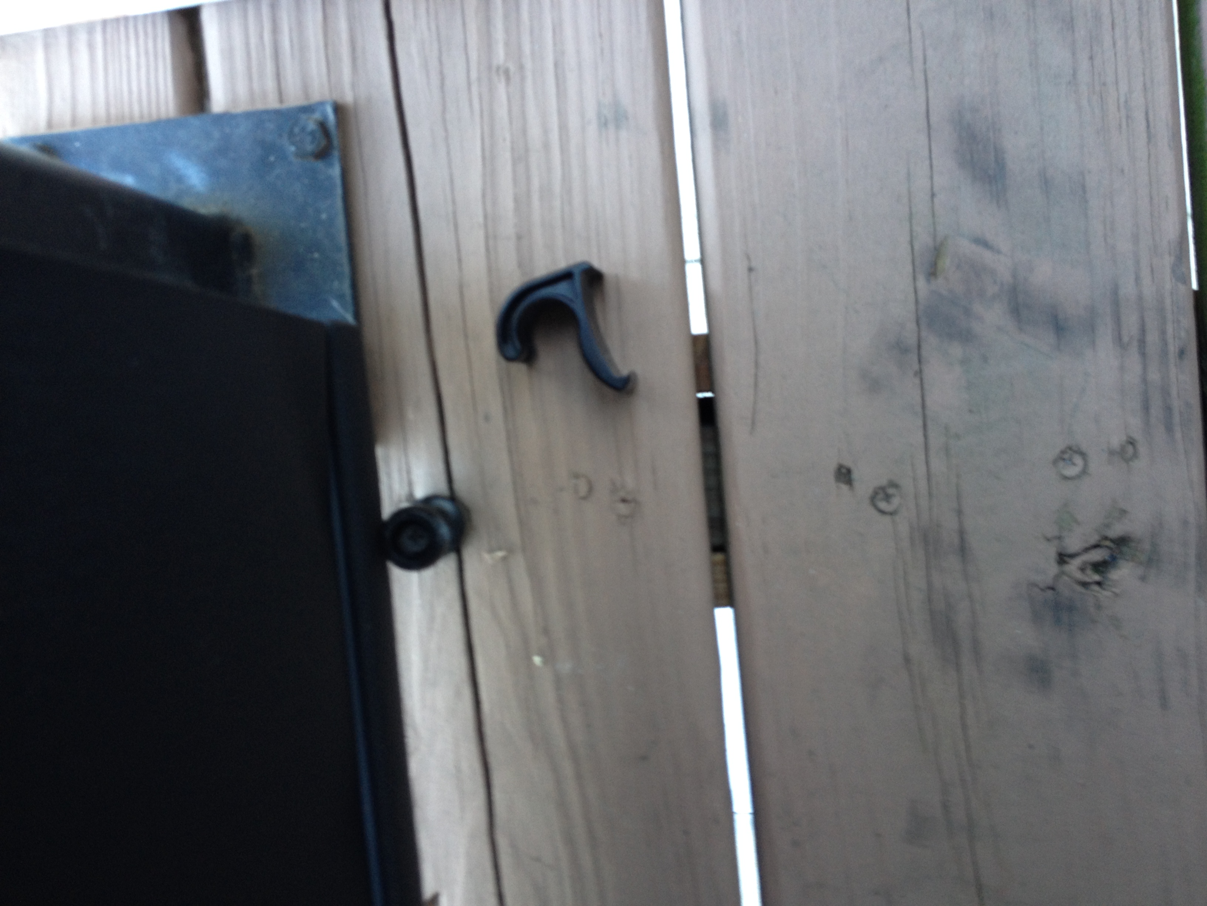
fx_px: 1220
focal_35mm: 35
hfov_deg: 52.6
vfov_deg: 40.7
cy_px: 453
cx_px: 604
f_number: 2.4
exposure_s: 1/20
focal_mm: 4.28
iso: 64
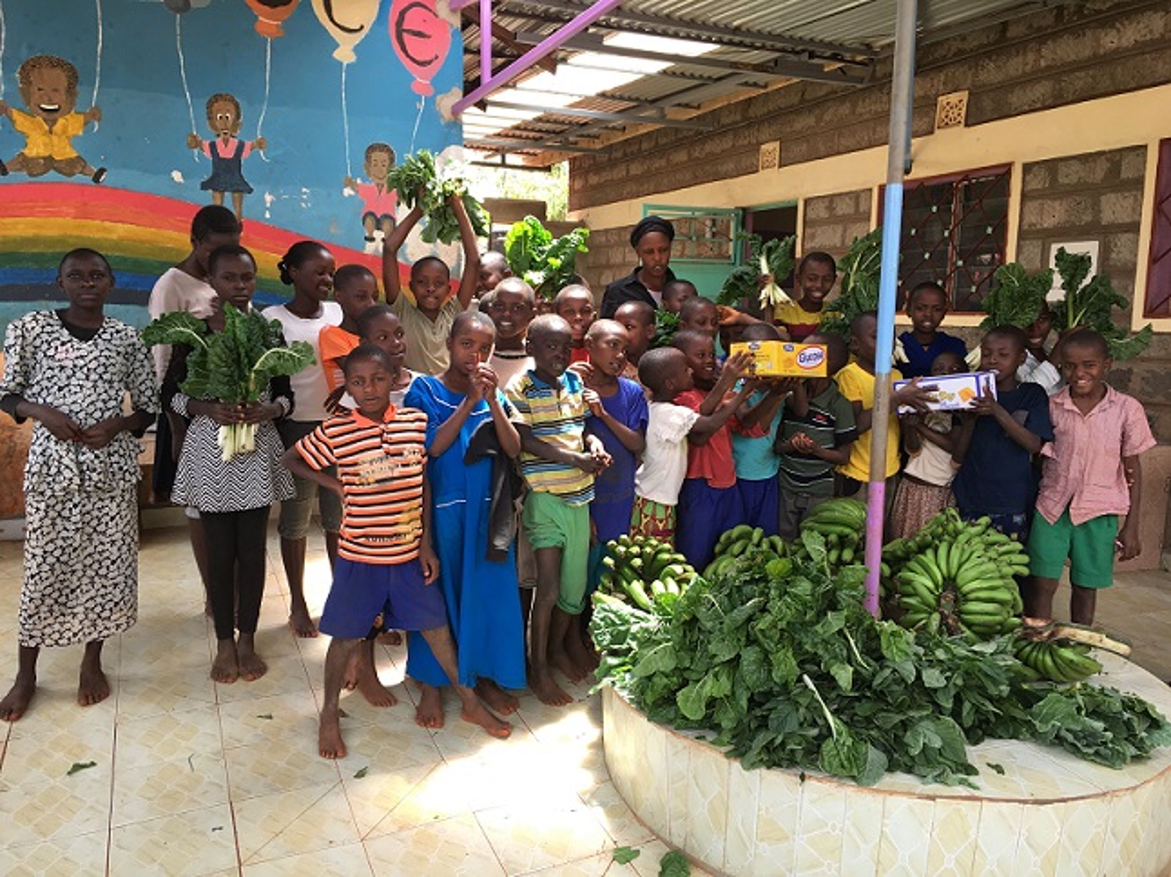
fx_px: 981
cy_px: 438
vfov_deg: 48.2
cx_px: 586
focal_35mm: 29
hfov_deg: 61.7
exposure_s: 1/100
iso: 25
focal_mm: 4.15
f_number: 2.2
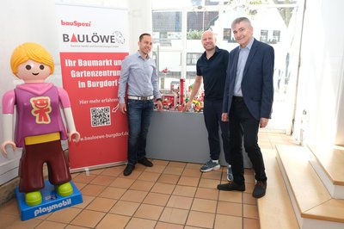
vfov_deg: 47.9
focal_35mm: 27
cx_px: 172
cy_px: 114
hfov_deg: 67.4
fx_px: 258
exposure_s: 1/160
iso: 640
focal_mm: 18
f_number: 6.4
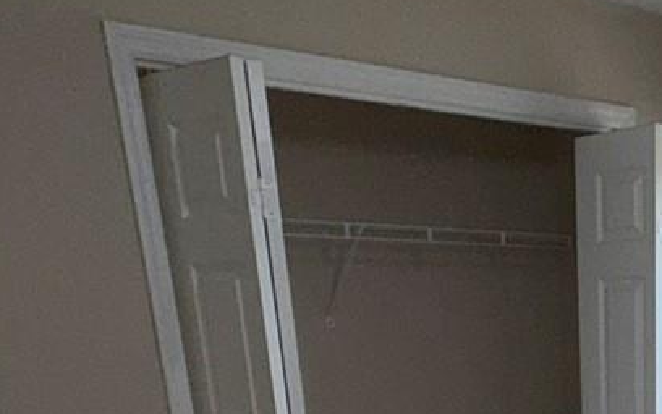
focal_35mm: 58
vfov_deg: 17.9
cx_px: 659
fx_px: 1047
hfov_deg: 32.4
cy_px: 746
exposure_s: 1/60
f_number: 2.2
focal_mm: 2.22
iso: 40
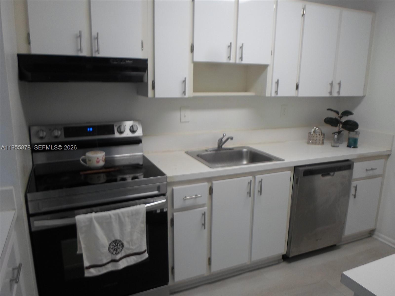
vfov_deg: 54.9
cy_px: 148
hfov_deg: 69.4
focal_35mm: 25
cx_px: 198
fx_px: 285
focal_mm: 4.5
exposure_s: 1/30
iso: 100
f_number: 2.5
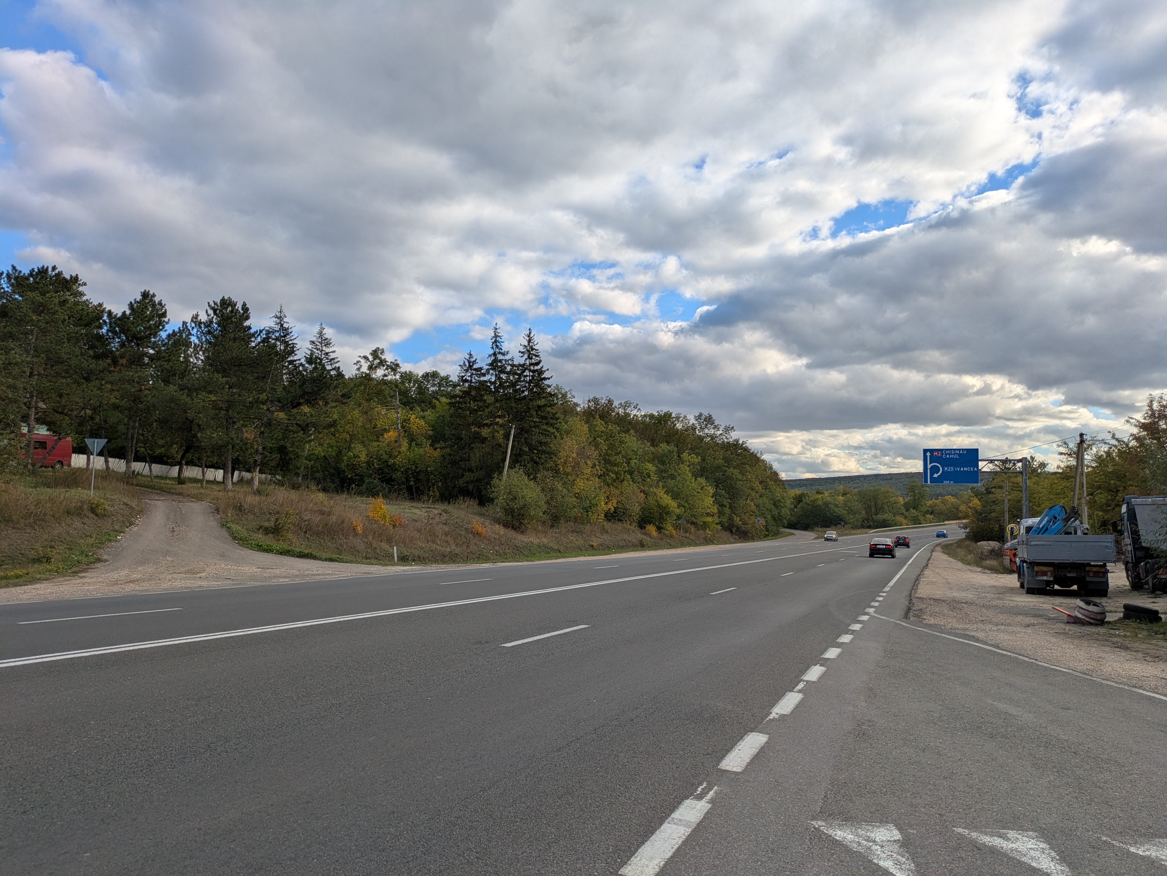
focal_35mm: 25
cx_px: 584
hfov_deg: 69.4
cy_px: 438
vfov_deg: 54.9
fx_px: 843
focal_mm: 5.43
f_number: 1.89
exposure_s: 1/1580
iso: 48
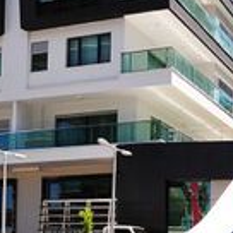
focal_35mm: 75
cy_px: 254
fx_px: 571
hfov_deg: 22.2
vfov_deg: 21.9
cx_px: 235
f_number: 10
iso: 200
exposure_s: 1/250
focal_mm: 10
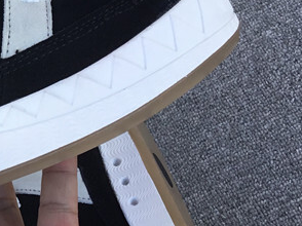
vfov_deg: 15.4
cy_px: 31
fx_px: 828
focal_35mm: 95
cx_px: -98
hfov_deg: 19.0
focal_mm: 3.3
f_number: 2.4
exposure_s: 1/122
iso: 25
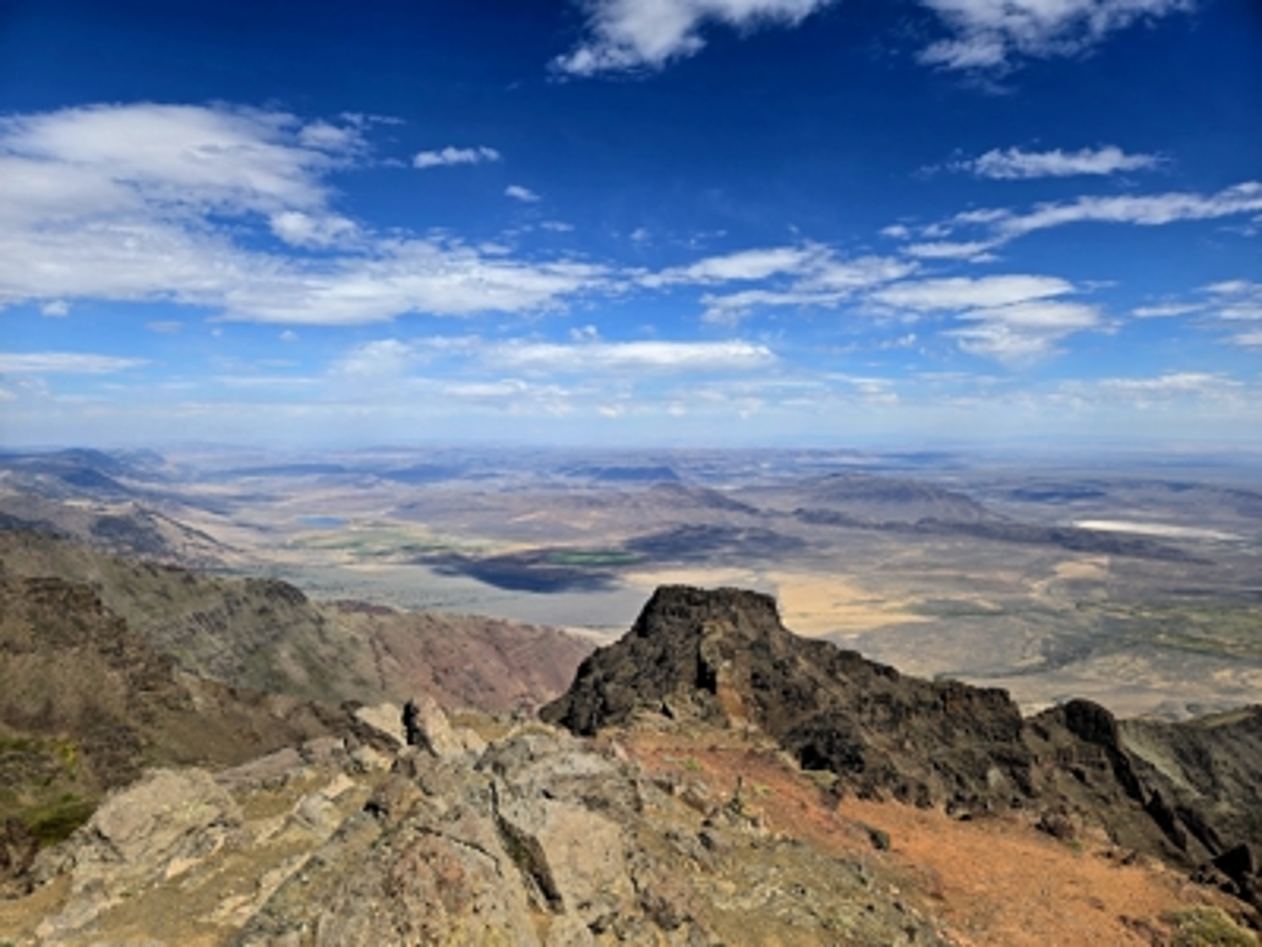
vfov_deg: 58.9
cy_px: 474
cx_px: 631
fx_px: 839
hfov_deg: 73.9
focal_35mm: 23
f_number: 1.8
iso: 25
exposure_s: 1/3333
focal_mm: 5.4
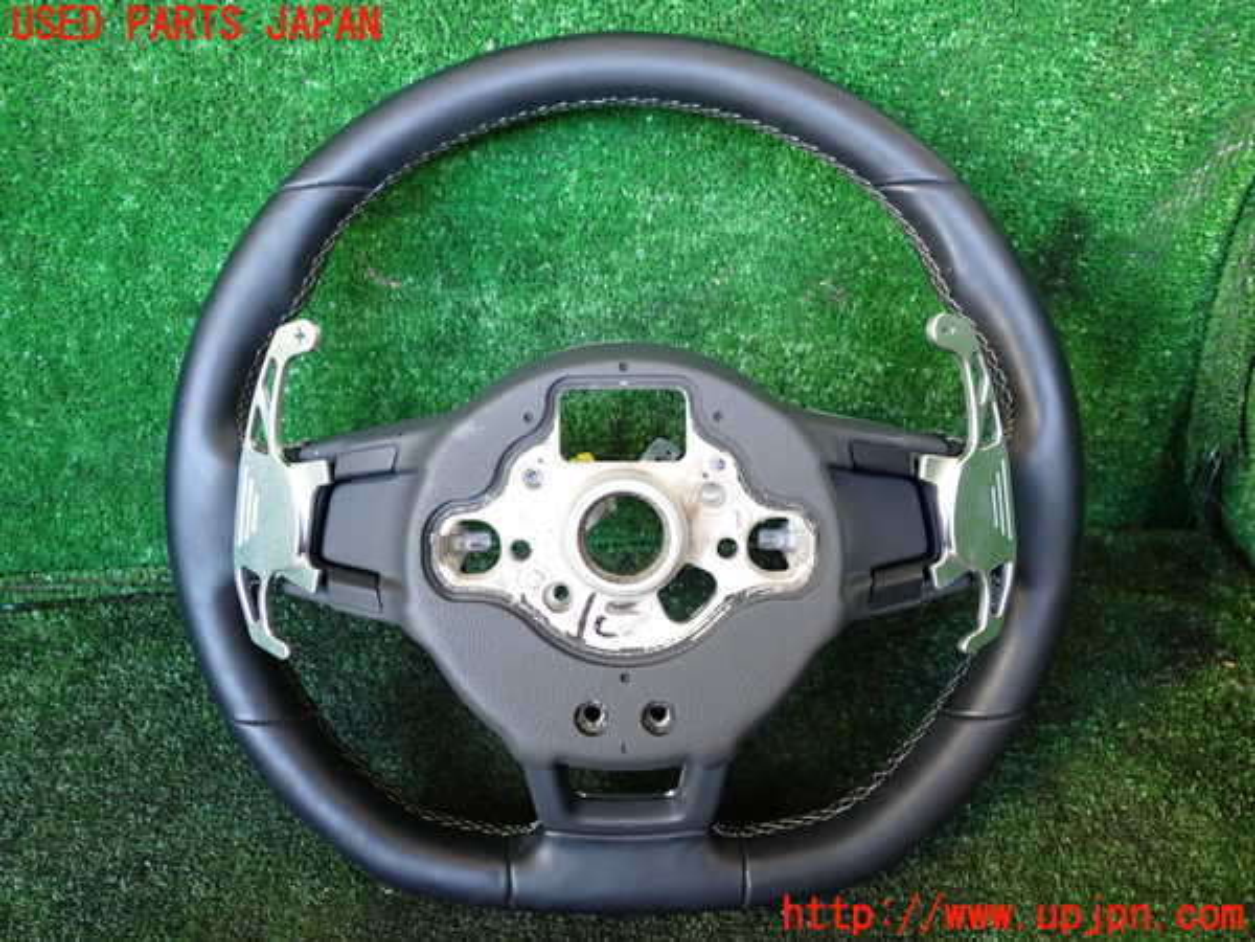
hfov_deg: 60.0
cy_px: 471
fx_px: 1088
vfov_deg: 46.8
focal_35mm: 30
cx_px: 628
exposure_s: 1/30
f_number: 2.3
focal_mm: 5.4
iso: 200
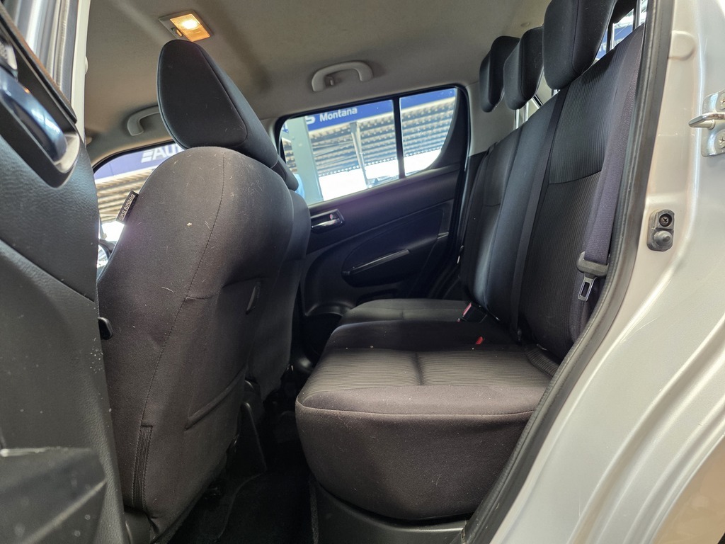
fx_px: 482
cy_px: 272
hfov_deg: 73.9
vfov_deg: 58.9
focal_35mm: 23
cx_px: 362
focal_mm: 6.25
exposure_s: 1/100
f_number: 1.7
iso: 250
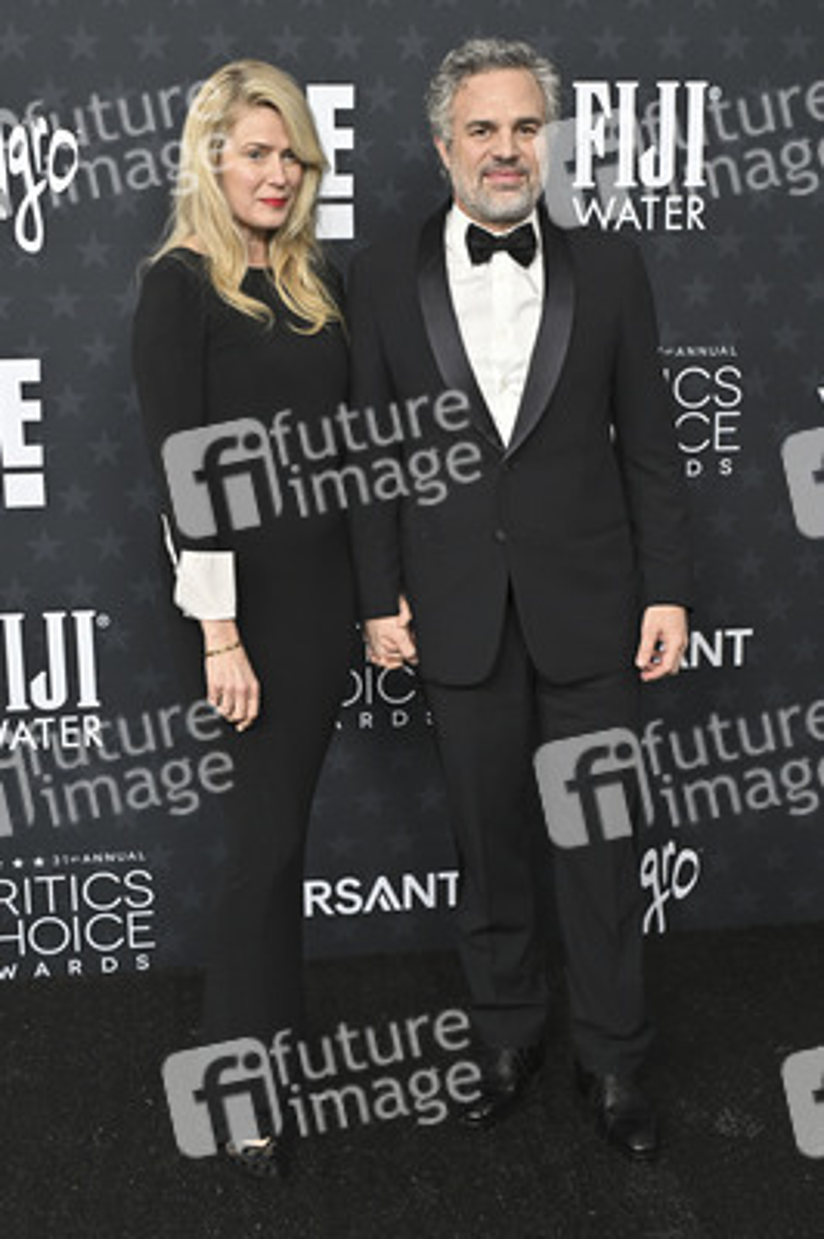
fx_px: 1307
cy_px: 620
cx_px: 412
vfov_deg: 50.7
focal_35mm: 38
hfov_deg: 35.0
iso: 1250
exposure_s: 1/320
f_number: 5.6
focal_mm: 38
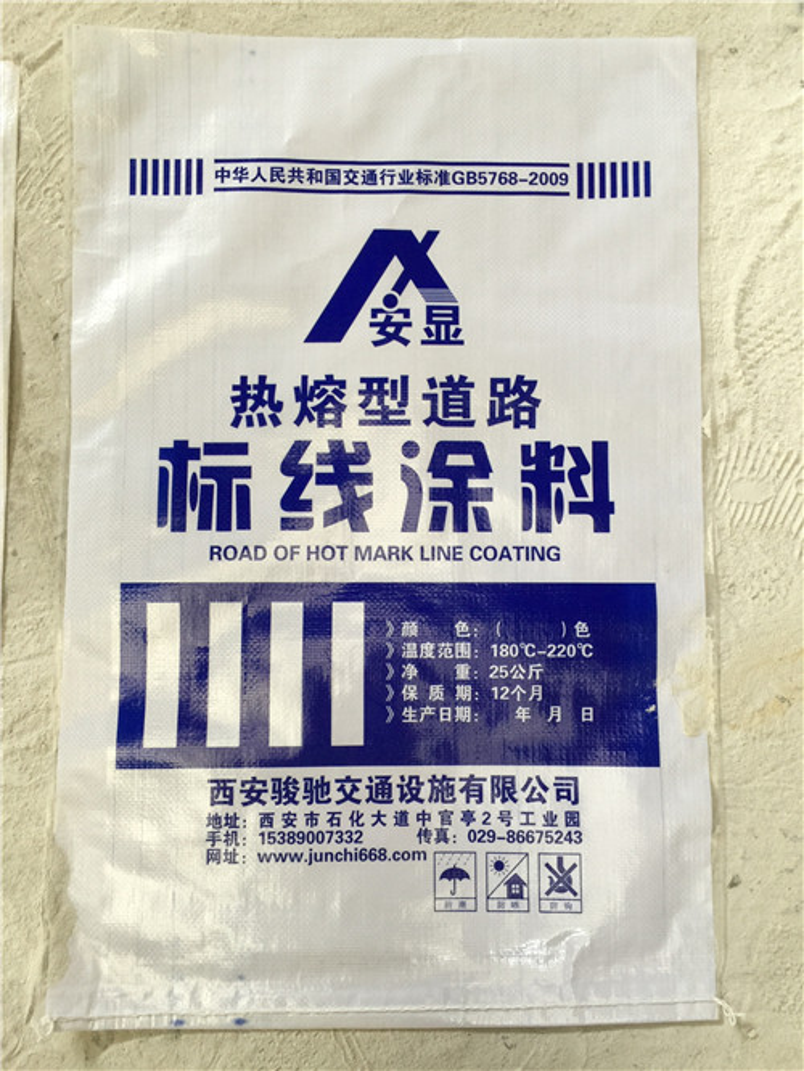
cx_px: 402
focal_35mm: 29
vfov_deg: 61.6
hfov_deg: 48.3
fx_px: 898
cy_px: 536
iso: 50
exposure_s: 1/17
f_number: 2.2
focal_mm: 4.15
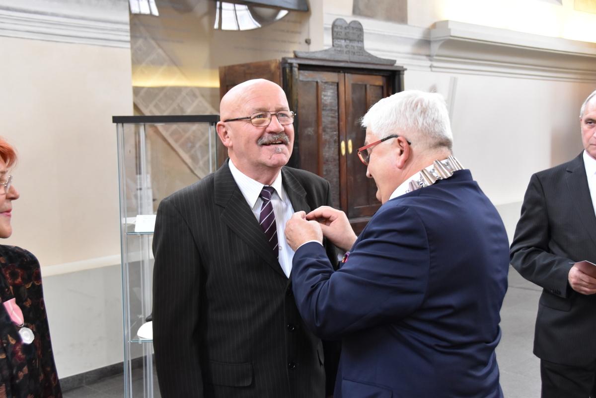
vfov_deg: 30.8
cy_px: 199
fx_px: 720
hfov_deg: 45.0
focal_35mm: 44
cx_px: 298
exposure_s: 1/50
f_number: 4
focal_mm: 29
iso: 2000
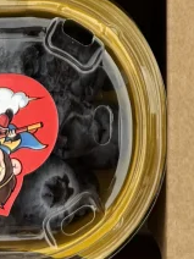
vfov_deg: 10.2
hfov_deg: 9.1
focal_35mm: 163
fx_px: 1218
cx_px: 153
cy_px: -403
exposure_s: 1/535
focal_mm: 6.76
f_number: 1.78
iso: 80
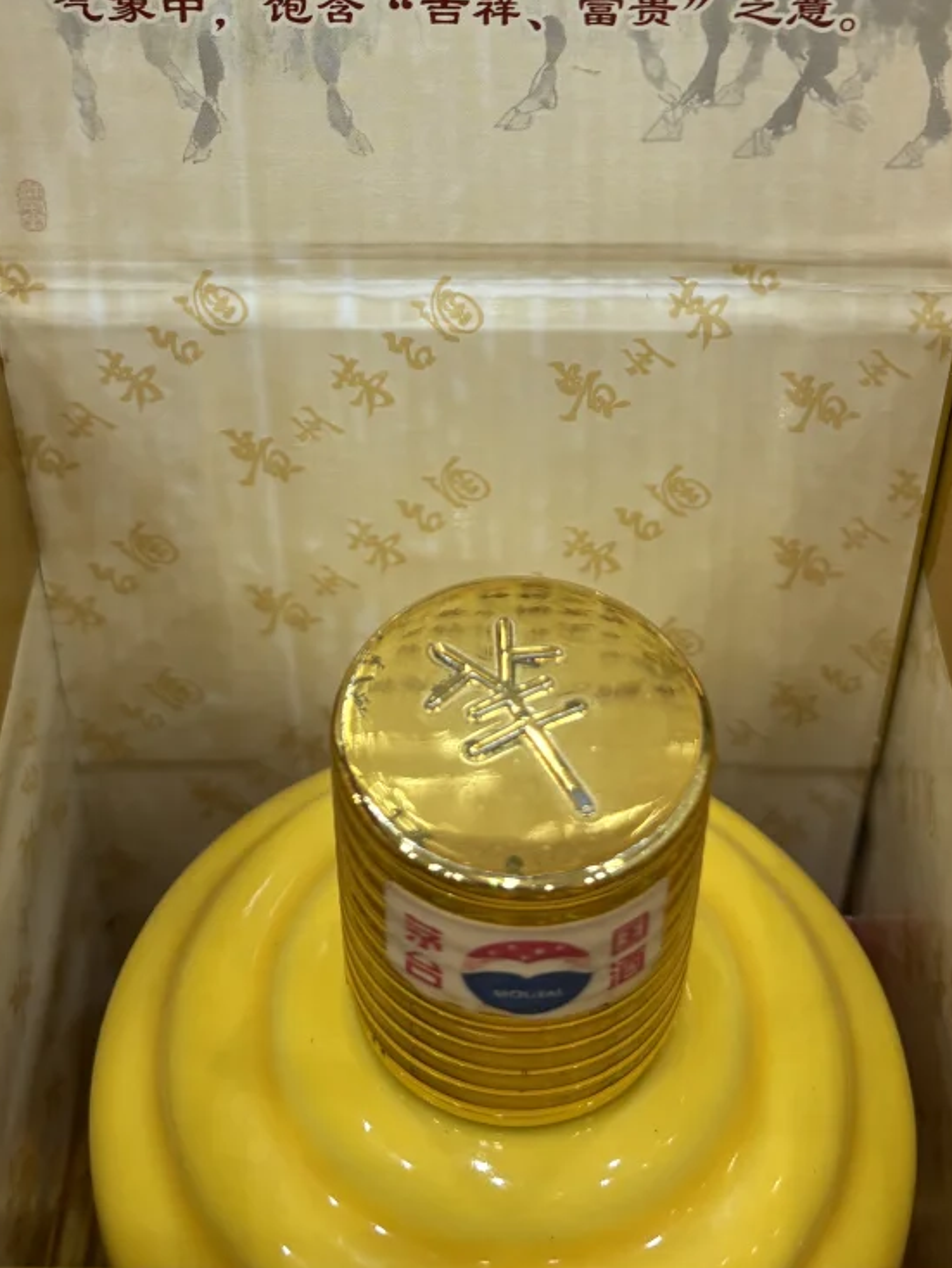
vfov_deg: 35.8
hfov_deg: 28.6
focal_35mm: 51
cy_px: 199
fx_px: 1869
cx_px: 465
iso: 100
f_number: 1.6
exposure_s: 1/100
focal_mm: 5.96
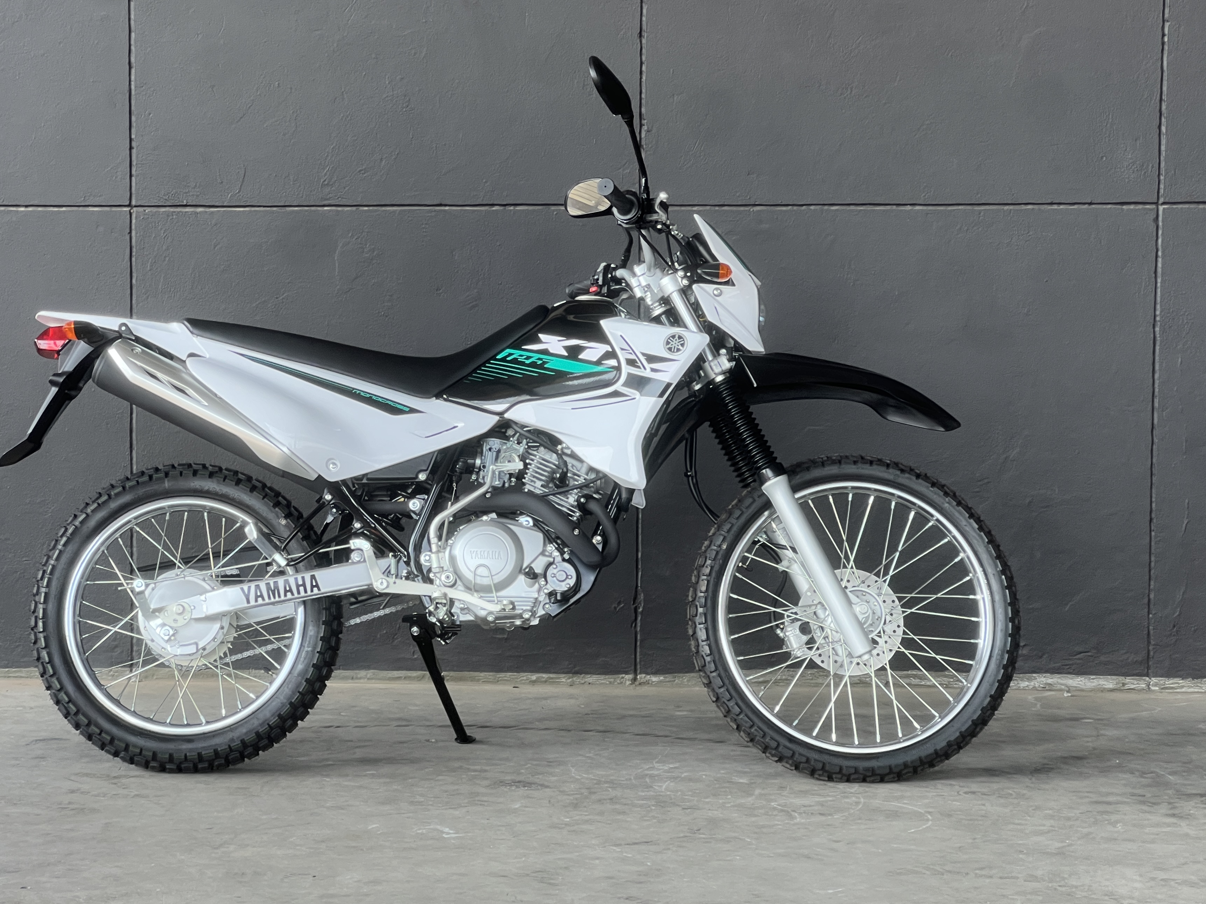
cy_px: 433
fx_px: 3135
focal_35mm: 90
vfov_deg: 16.4
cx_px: 532
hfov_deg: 21.8
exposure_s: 1/99
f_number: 2.8
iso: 64
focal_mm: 9
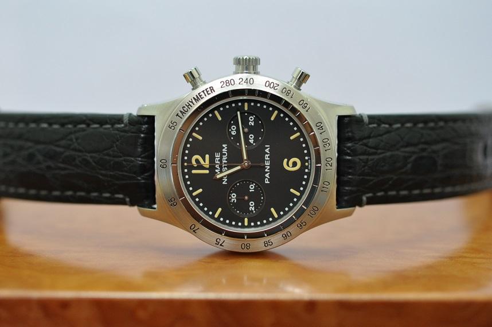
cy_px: 164
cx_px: 246
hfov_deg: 22.6
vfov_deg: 15.2
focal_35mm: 90
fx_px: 1229
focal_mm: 60
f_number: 3
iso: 800
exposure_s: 1/125
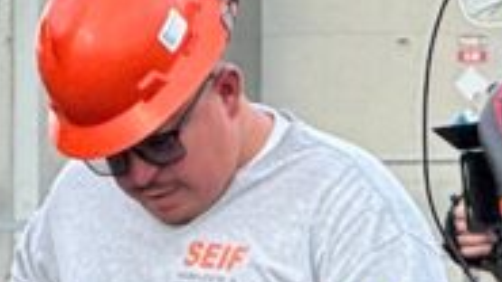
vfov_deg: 1.4
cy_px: 672
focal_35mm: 846
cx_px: -138
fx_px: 11260
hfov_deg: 2.6
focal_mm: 15.66
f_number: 2.8
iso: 50
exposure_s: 1/207
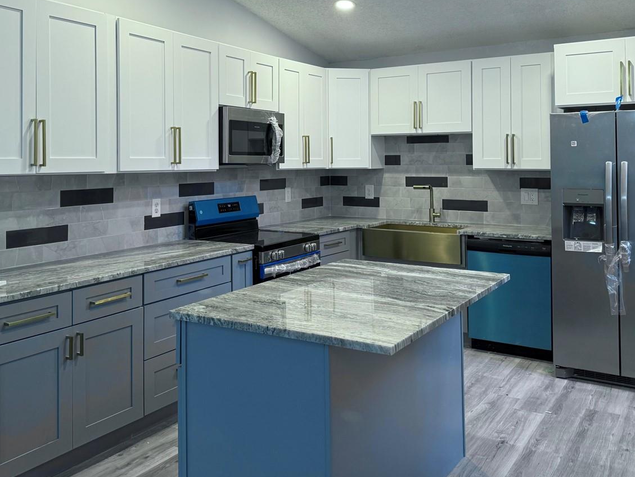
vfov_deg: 41.0
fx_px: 624
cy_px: 142
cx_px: 279
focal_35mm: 34
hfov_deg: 53.8
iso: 125
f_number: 1.78
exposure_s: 1/60
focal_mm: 6.76
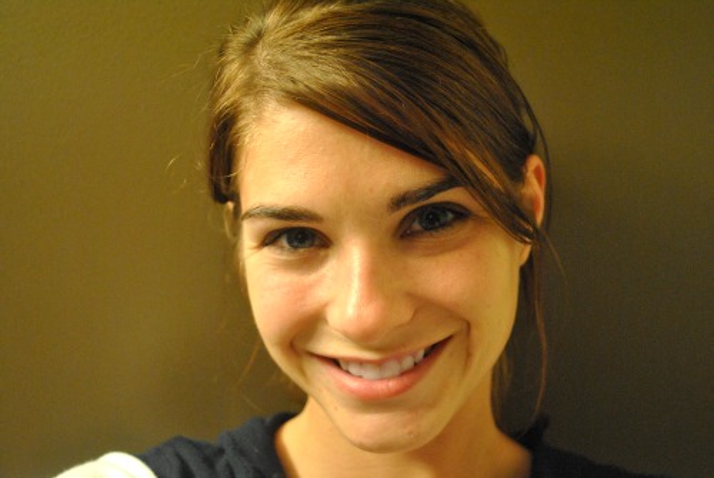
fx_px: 834
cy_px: 239
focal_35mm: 42
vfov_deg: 32.0
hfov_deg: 46.3
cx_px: 357
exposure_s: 1/30
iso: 1600
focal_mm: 28
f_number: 4.5
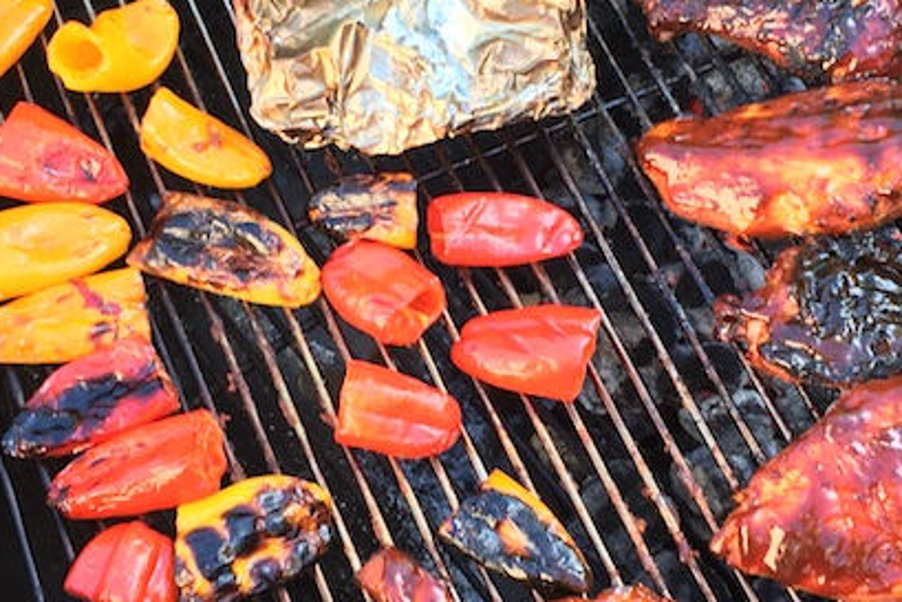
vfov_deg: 23.0
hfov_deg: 33.9
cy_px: 267
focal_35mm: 59
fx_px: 1479
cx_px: 439
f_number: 2.2
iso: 32
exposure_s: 1/60
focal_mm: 4.15
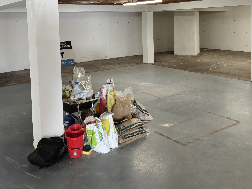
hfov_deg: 50.0
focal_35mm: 37
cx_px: 142
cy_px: 38
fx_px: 269
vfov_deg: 37.3
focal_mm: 6.06
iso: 500
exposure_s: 1/100
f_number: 1.6
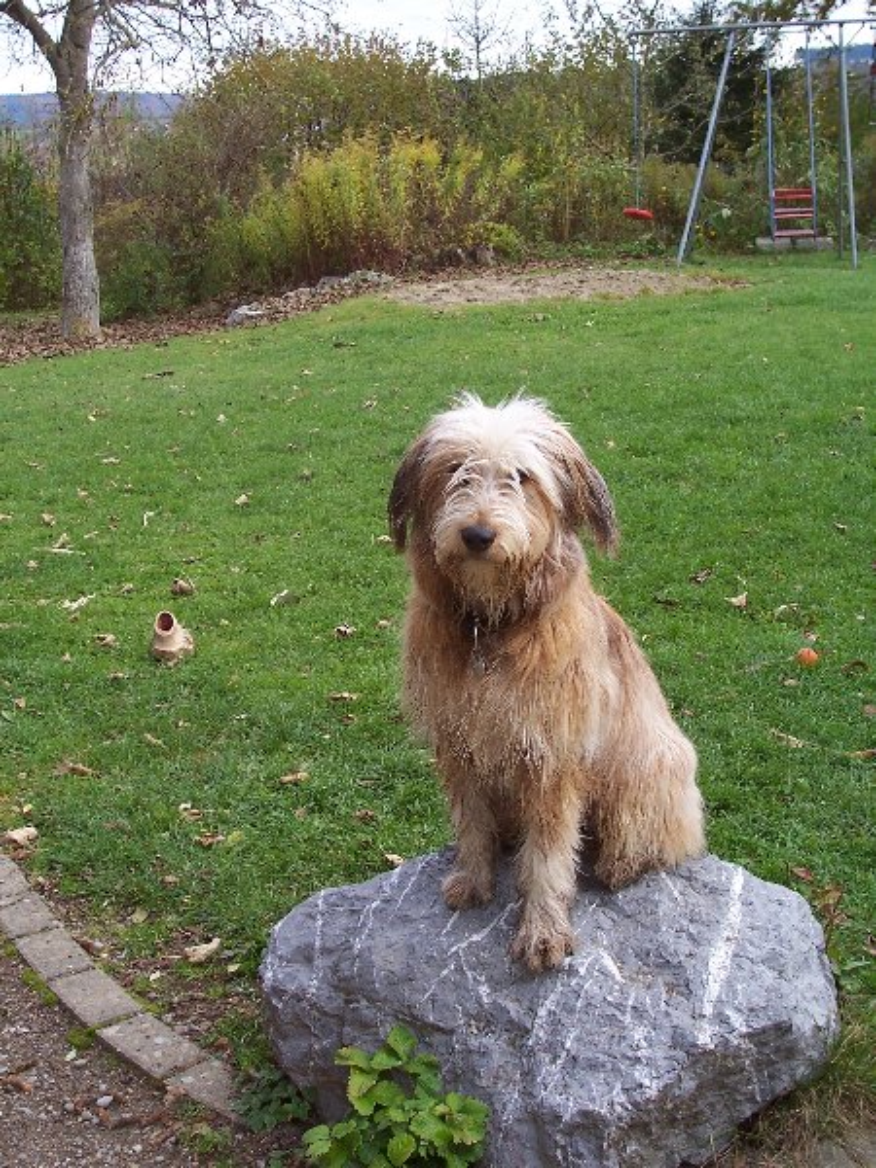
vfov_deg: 36.2
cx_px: 438
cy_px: 584
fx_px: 1788
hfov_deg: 27.5
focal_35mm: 53
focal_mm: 8.6
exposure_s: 1/180
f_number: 3.4
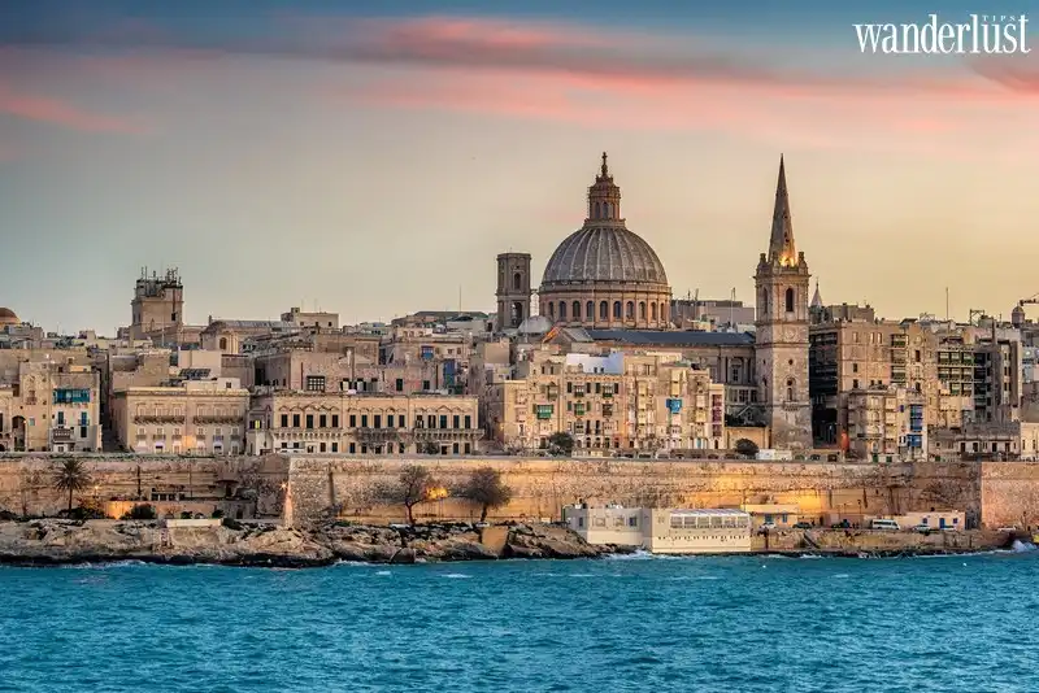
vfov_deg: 13.7
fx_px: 2887
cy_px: 346
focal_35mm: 100
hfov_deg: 20.4
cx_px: 520
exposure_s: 1/4
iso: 100
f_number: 8
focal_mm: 100
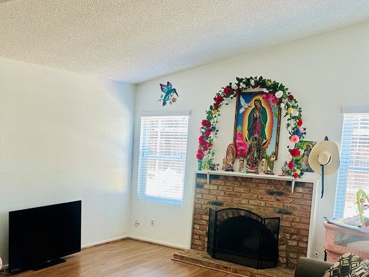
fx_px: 416
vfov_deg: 36.5
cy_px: 182
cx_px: 102
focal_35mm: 39
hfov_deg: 46.5
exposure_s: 1/60
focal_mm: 6.86
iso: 160
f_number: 1.78
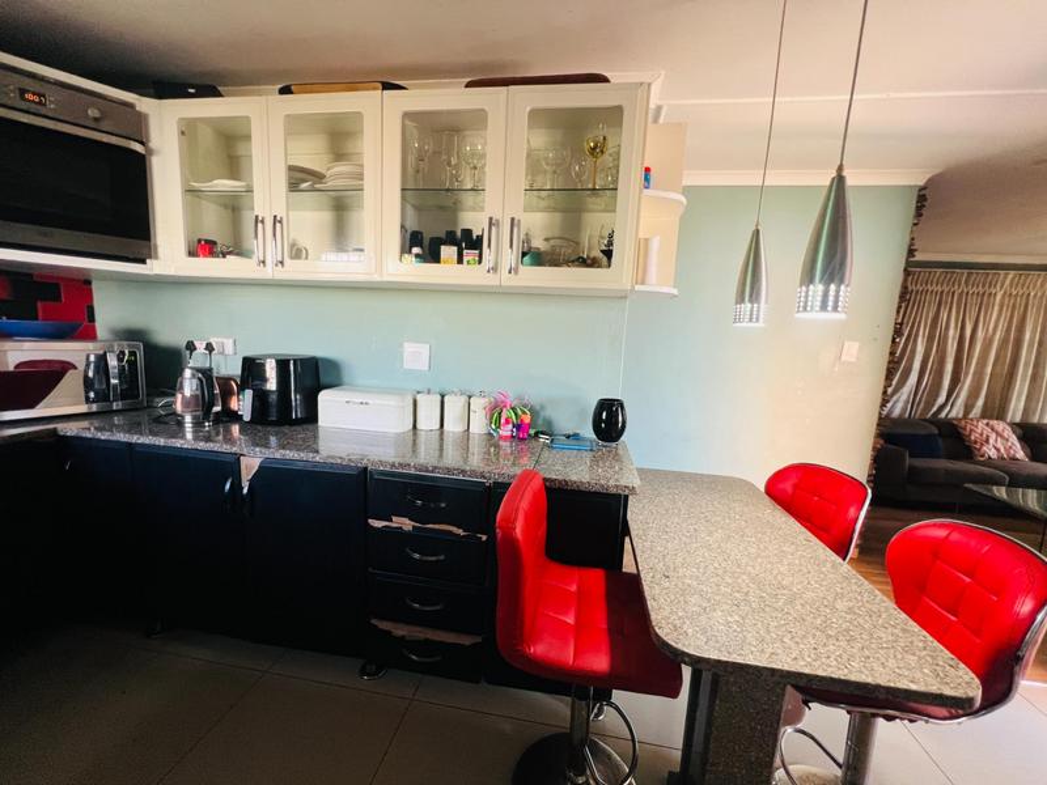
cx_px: 524
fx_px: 393
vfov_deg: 89.9
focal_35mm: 13
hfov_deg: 106.2
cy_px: 392
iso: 200
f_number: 1.8
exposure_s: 1/50
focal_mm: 1.57
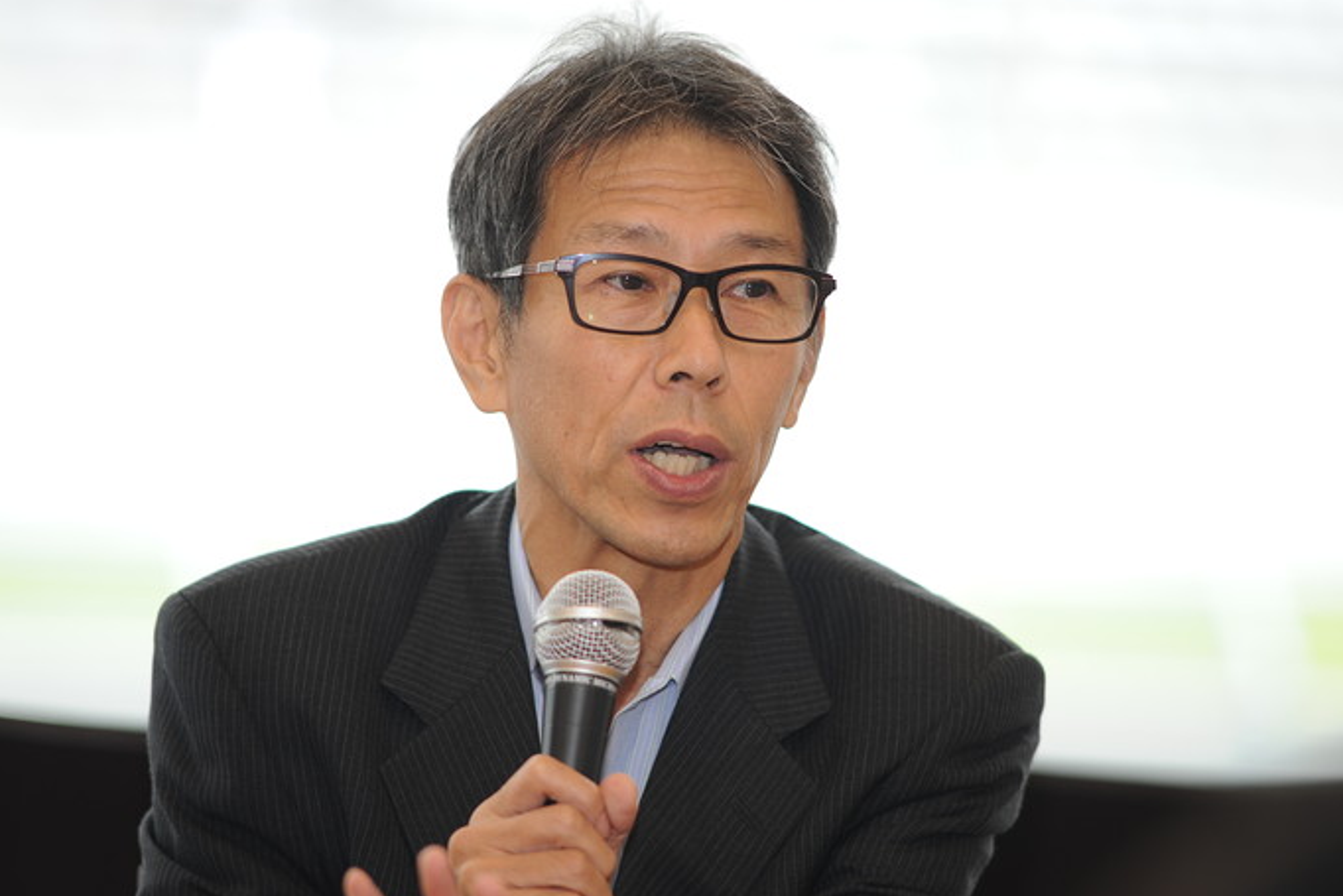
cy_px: 459
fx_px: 7089
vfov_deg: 7.2
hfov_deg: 10.8
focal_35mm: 190
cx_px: 672
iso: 400
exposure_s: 1/125
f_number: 2.8
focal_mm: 180
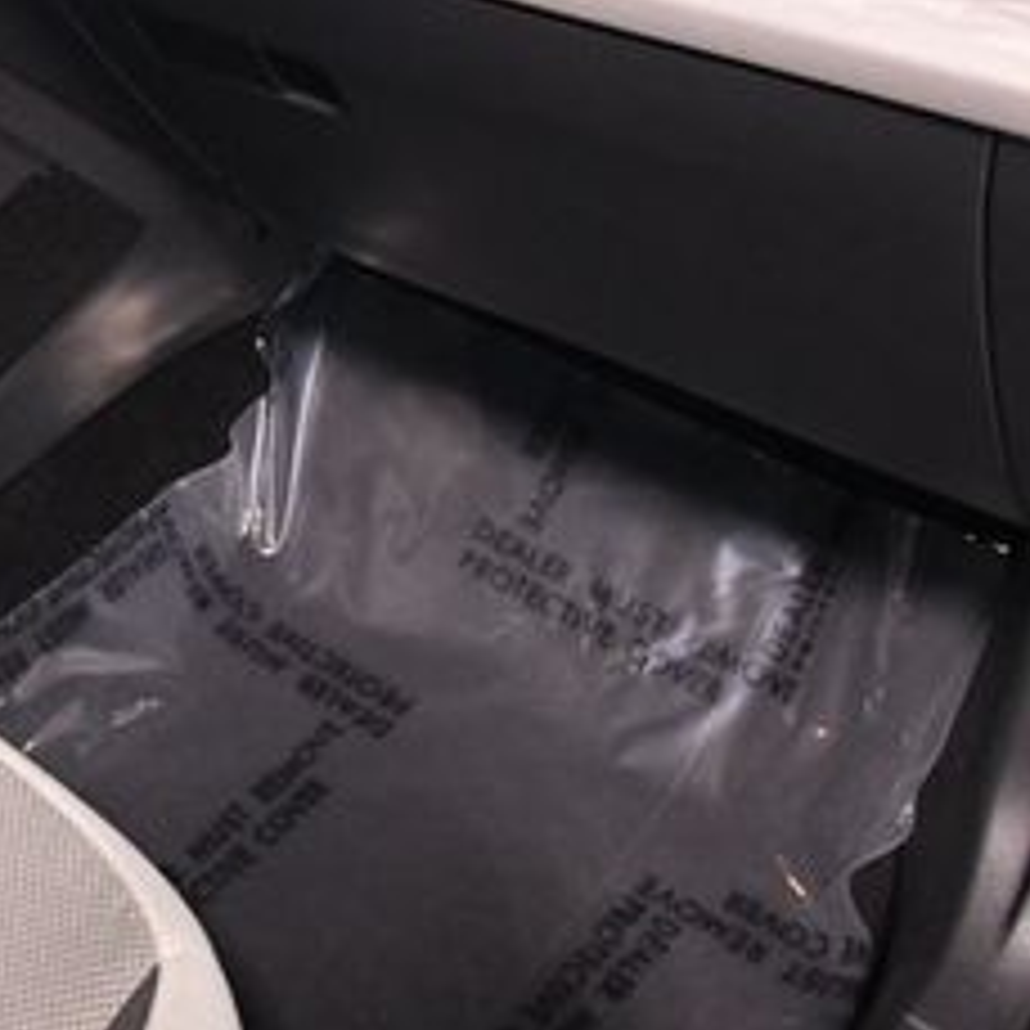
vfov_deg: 25.9
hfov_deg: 24.5
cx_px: -189
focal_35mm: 64
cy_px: 85
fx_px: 2154
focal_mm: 18
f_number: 4.5
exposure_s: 1/80
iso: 2500
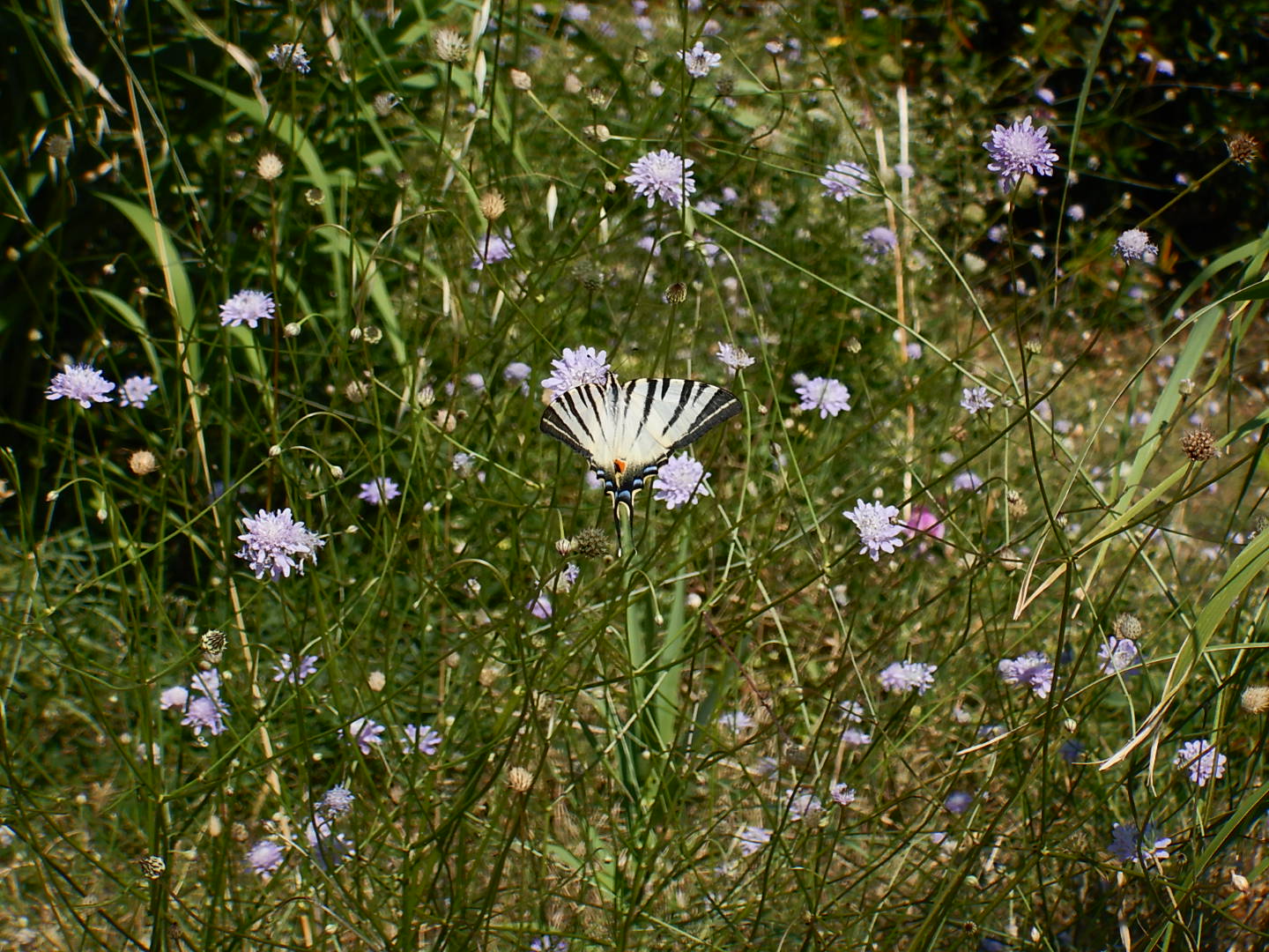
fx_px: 4399
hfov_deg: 16.4
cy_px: 476
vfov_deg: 12.3
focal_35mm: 120
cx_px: 634
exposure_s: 1/800
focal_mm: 21.5
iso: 125
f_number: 4.9
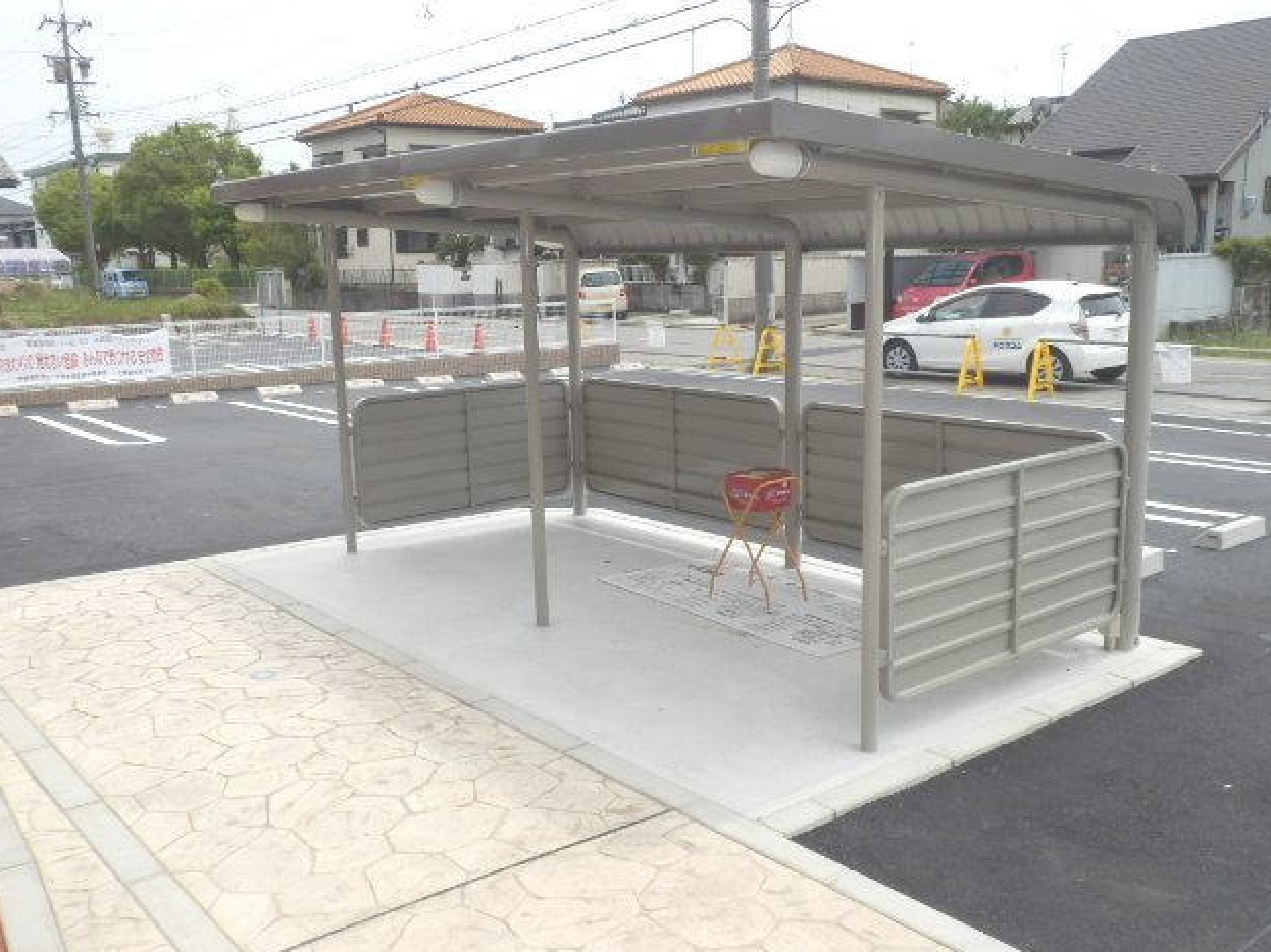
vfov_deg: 37.7
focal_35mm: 38
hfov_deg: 49.0
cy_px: 485
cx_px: 643
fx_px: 1395
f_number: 3.9
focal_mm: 6.6
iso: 80
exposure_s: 1/800
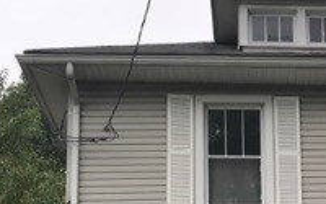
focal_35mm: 95
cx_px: 324
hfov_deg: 21.1
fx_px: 844
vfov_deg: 13.0
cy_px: 312
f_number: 1.8
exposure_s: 1/422
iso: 20
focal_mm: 3.99
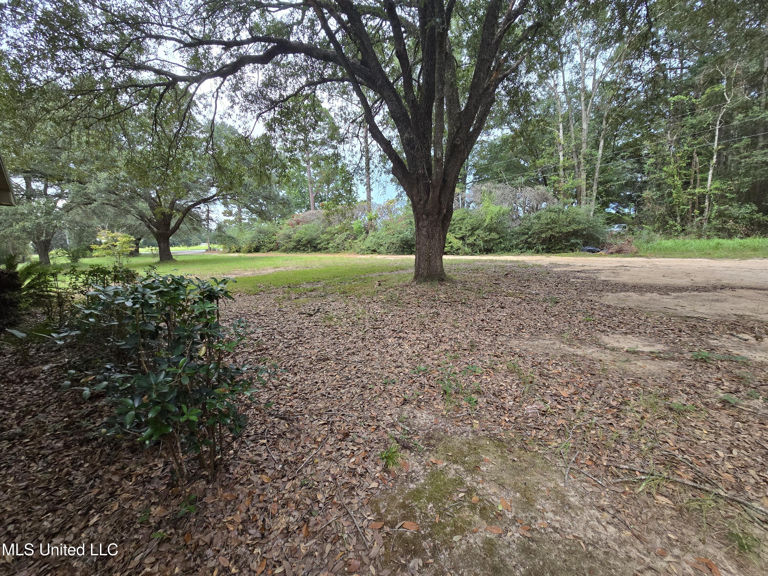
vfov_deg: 89.9
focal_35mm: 13
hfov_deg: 106.2
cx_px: 384
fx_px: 288
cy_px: 288
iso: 320
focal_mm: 2.2
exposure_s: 1/60
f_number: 2.2
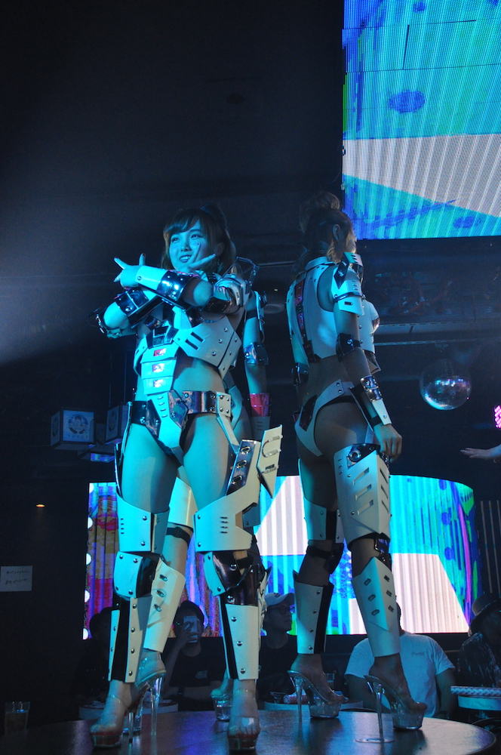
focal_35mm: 39
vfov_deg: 49.6
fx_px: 816
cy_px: 378
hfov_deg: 34.1
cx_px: 250
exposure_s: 1/750
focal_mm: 26
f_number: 3.8
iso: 1600
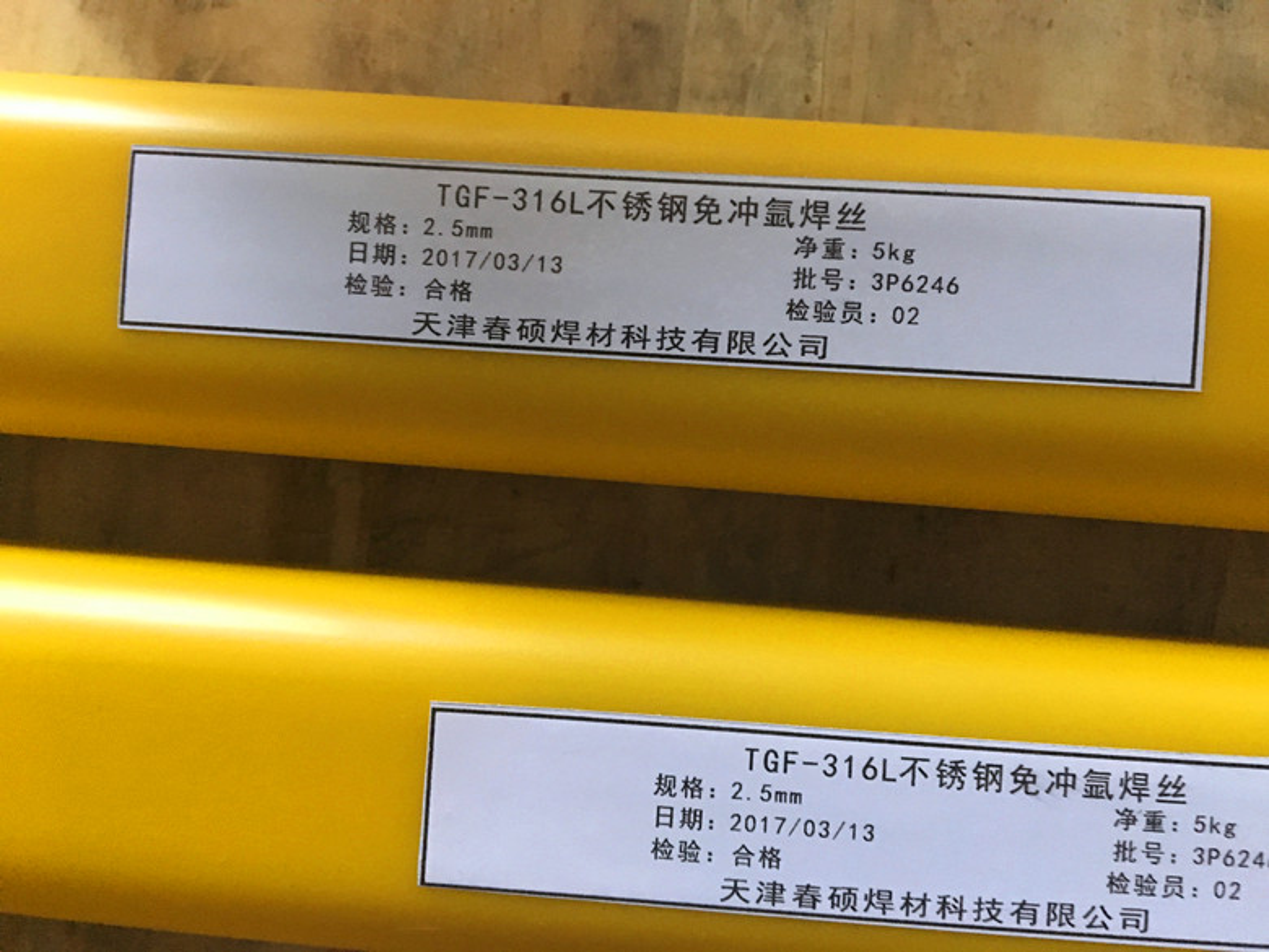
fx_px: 1063
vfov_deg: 48.2
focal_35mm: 29
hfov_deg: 61.7
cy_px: 476
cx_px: 634
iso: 320
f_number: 2.2
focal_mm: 4.15
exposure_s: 1/17
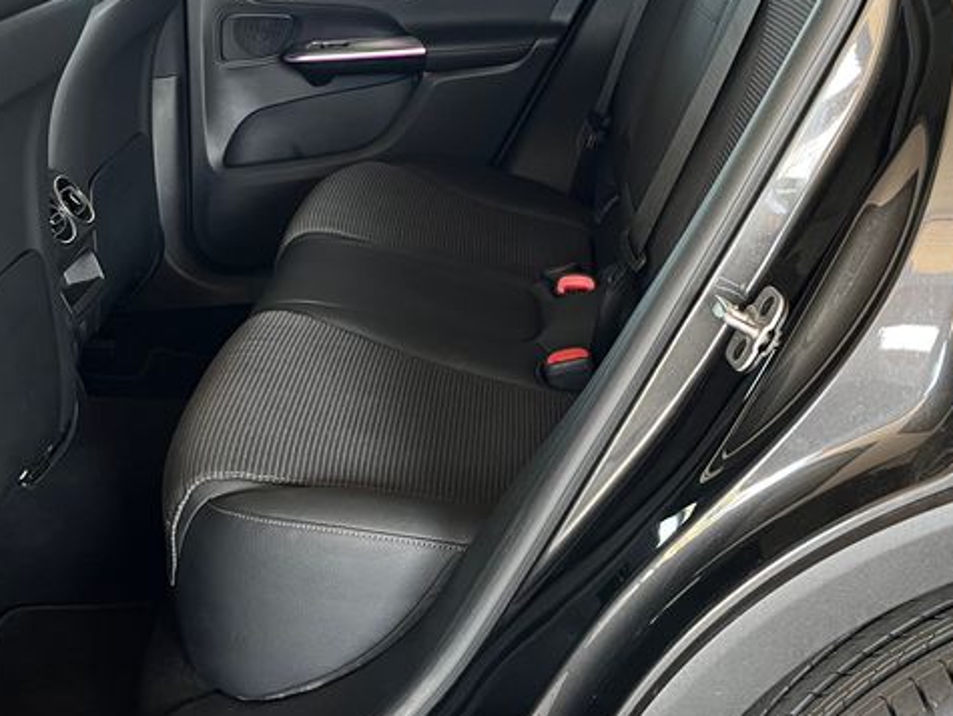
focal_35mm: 56
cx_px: 469
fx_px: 1543
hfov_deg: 34.3
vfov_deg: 25.8
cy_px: 183
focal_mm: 5.1
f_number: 1.6
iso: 125
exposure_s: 1/50
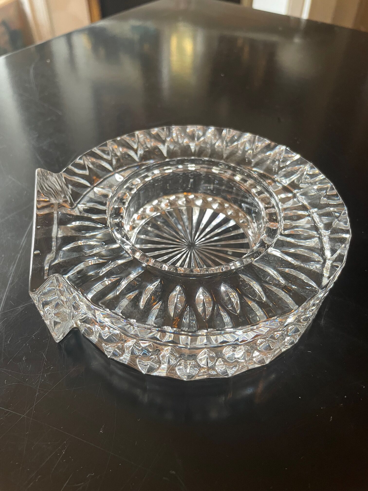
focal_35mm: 26
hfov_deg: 53.1
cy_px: 246
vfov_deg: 67.3
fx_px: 369
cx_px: 184
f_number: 1.6
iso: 200
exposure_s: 1/50
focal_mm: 4.2
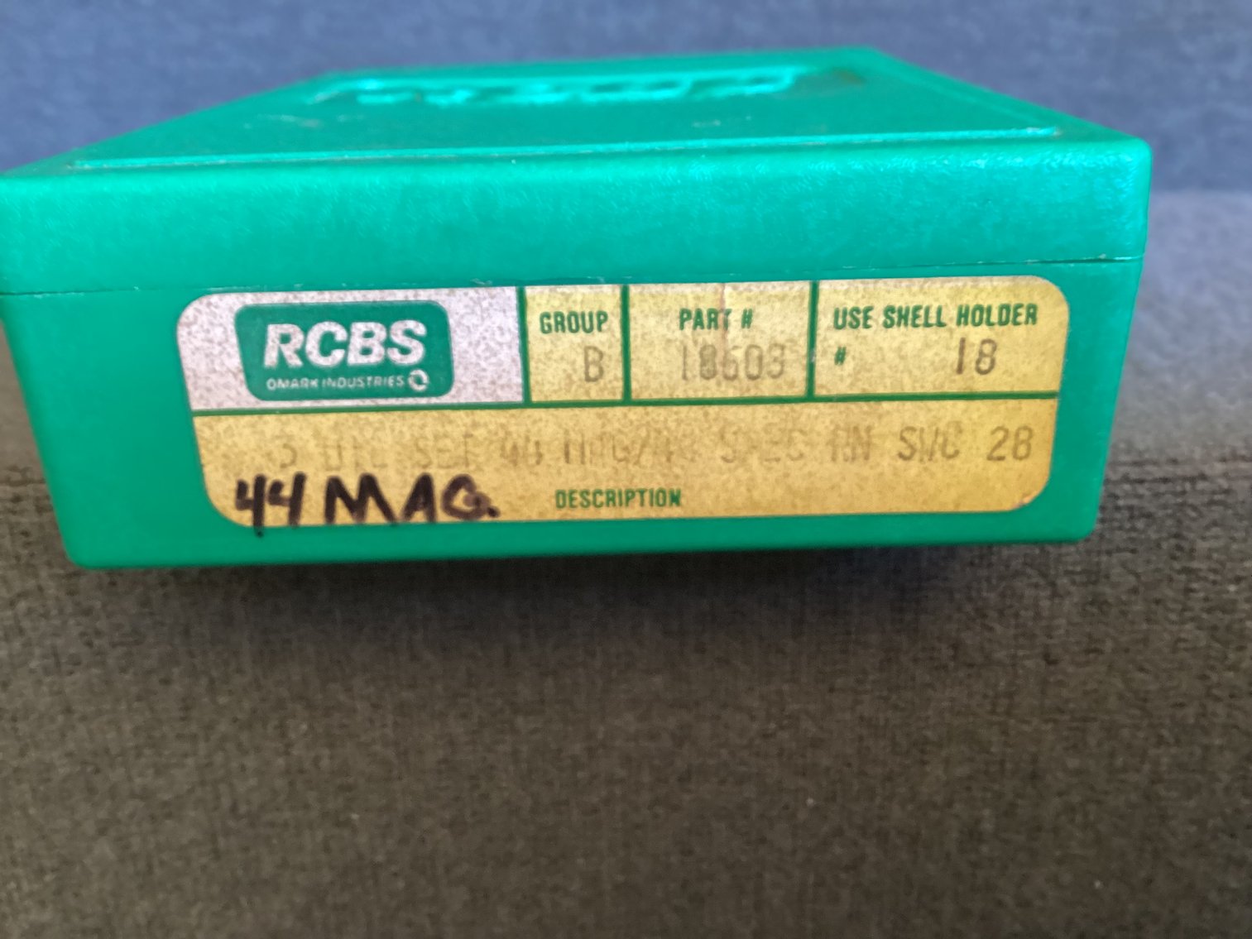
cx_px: 626
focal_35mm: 31
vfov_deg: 45.4
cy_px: 470
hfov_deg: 58.3
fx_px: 1121
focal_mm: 3.3
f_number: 2.4
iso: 320
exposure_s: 1/50
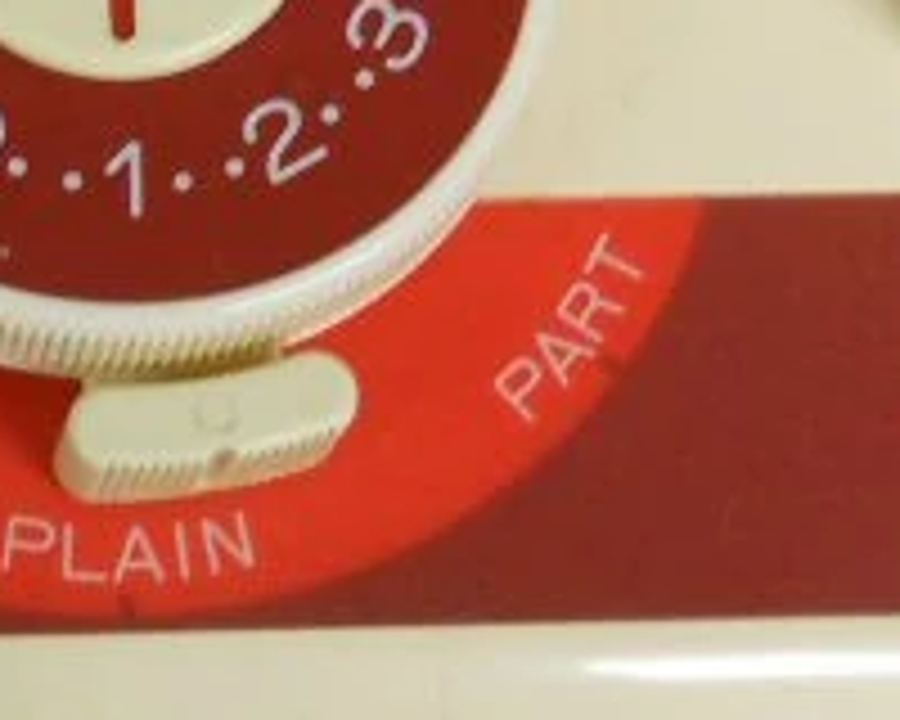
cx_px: -99
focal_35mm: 132
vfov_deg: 11.7
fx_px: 3516
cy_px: 266
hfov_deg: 14.2
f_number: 3.2
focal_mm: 4.9
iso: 320
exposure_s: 1/30
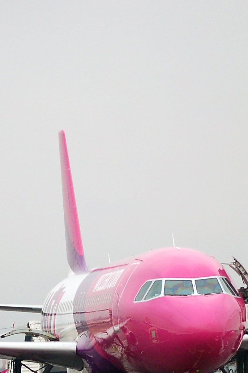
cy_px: 306
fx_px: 2988
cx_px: 95
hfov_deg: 4.8
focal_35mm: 289
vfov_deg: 7.1
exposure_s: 1/800
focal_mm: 66
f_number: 4.2
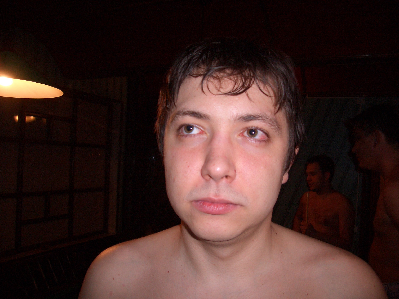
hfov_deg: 52.6
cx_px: 200
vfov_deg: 40.7
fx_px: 403
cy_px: 150
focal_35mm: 35
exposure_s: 1/60
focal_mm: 5.8
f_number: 2.6
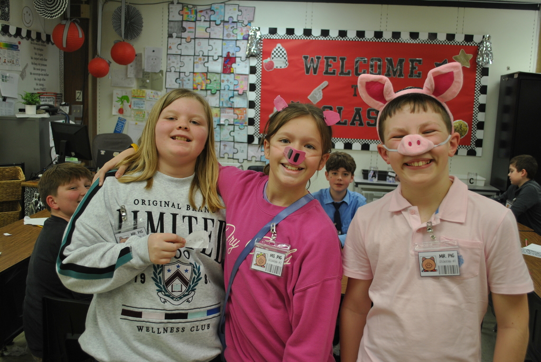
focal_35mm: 33
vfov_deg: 40.1
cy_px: 181
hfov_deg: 57.2
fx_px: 496
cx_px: 270
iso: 200
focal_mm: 22
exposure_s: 1/40
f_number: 4
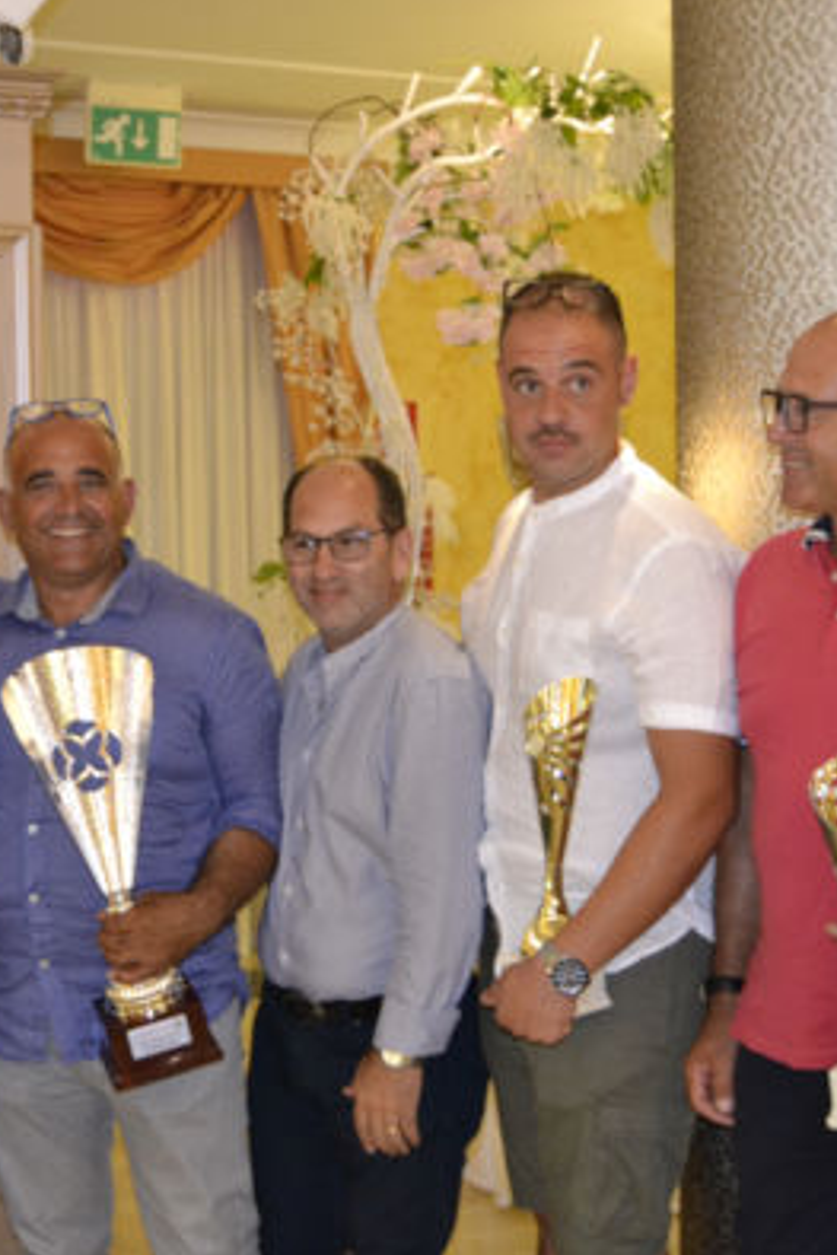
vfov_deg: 28.5
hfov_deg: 19.2
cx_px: 245
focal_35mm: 71
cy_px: 628
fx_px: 2465
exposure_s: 1/60
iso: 2000
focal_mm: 31
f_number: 4.2
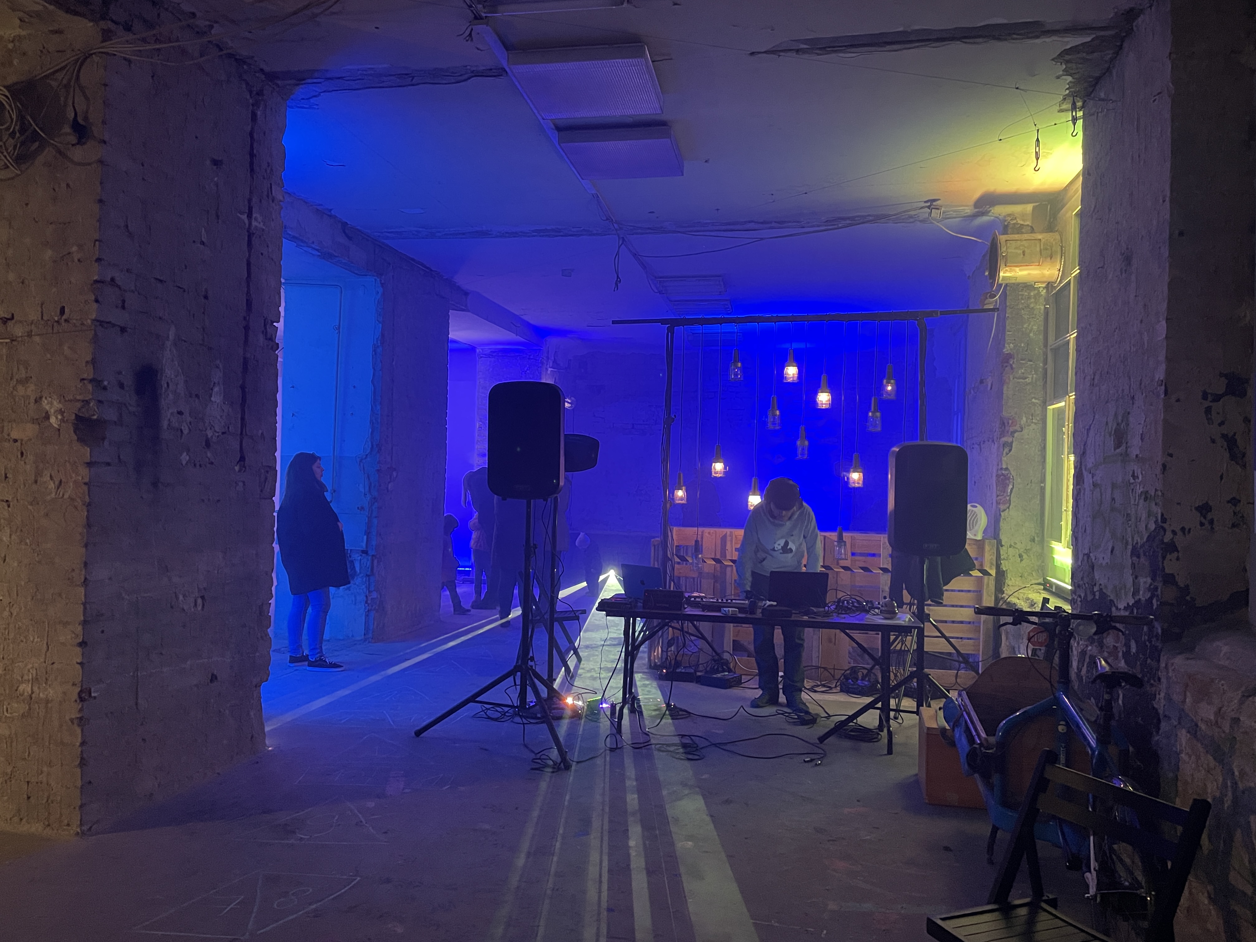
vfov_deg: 53.1
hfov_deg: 67.3
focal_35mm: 26
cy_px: 471
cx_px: 628
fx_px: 943
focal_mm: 4.2
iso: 640
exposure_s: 1/33
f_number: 1.6
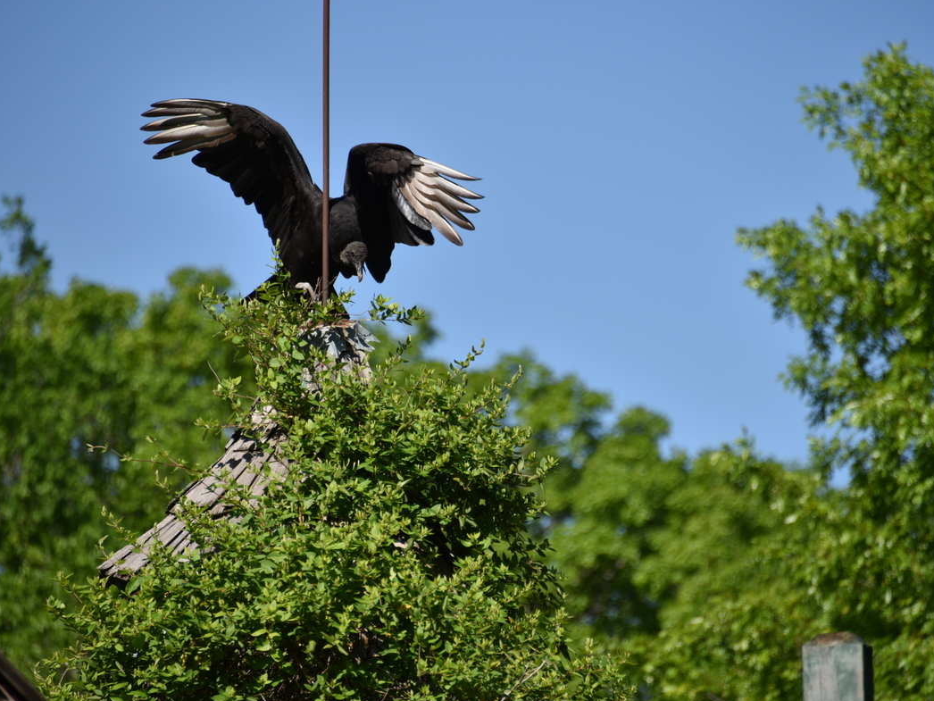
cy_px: 329
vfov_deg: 4.2
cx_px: 496
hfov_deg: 5.6
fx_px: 9527
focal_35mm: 353
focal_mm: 300
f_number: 6.3
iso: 100
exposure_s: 1/640
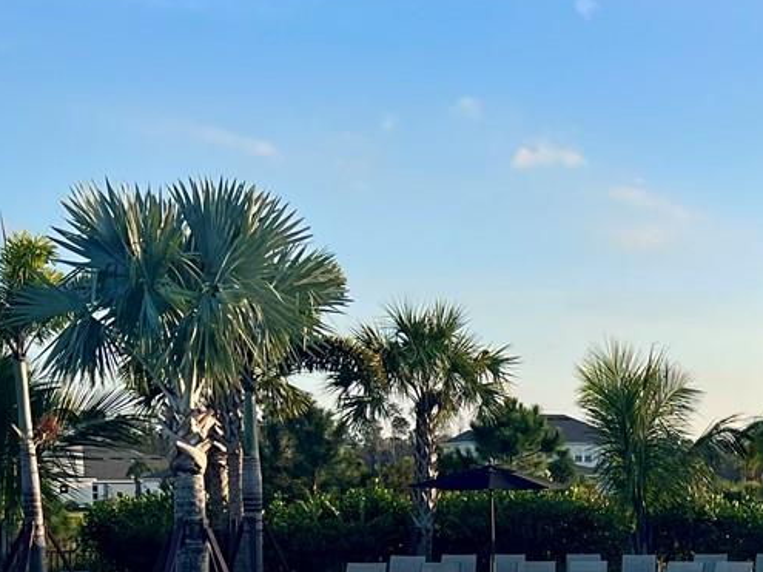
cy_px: 686
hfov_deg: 22.1
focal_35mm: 84
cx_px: 831
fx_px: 1851
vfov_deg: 16.8
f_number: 1.5
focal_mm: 5.7
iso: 50
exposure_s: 1/1698
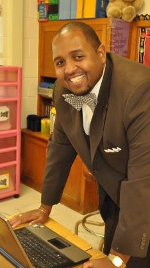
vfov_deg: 38.5
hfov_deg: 22.2
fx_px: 383
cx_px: 75
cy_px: 136
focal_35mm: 54
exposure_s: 1/125
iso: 3200
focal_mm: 32
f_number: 5.6
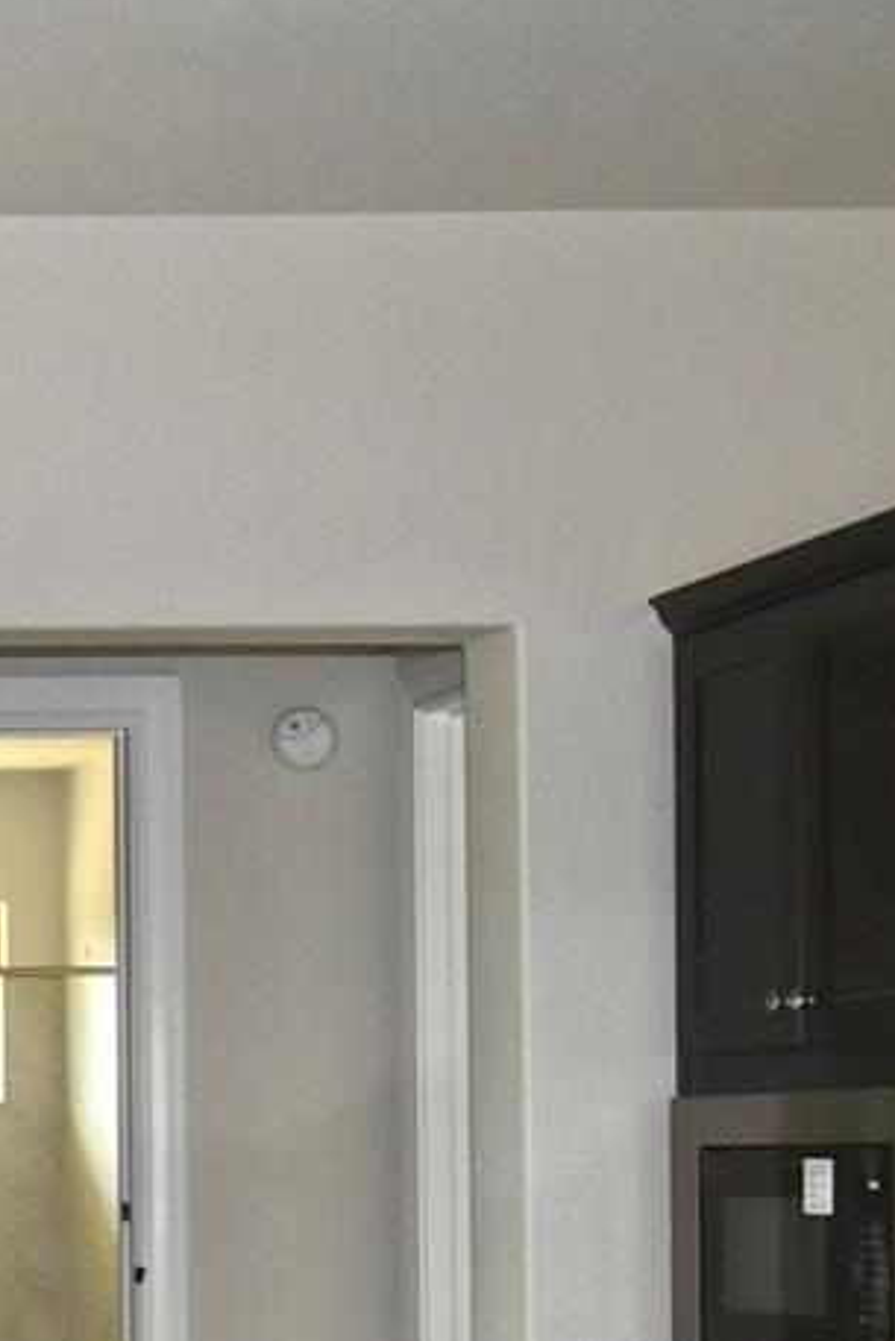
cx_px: -901
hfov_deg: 12.7
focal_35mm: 94
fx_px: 3502
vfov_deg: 21.3
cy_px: 1134
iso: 400
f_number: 5
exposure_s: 1/100
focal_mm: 14
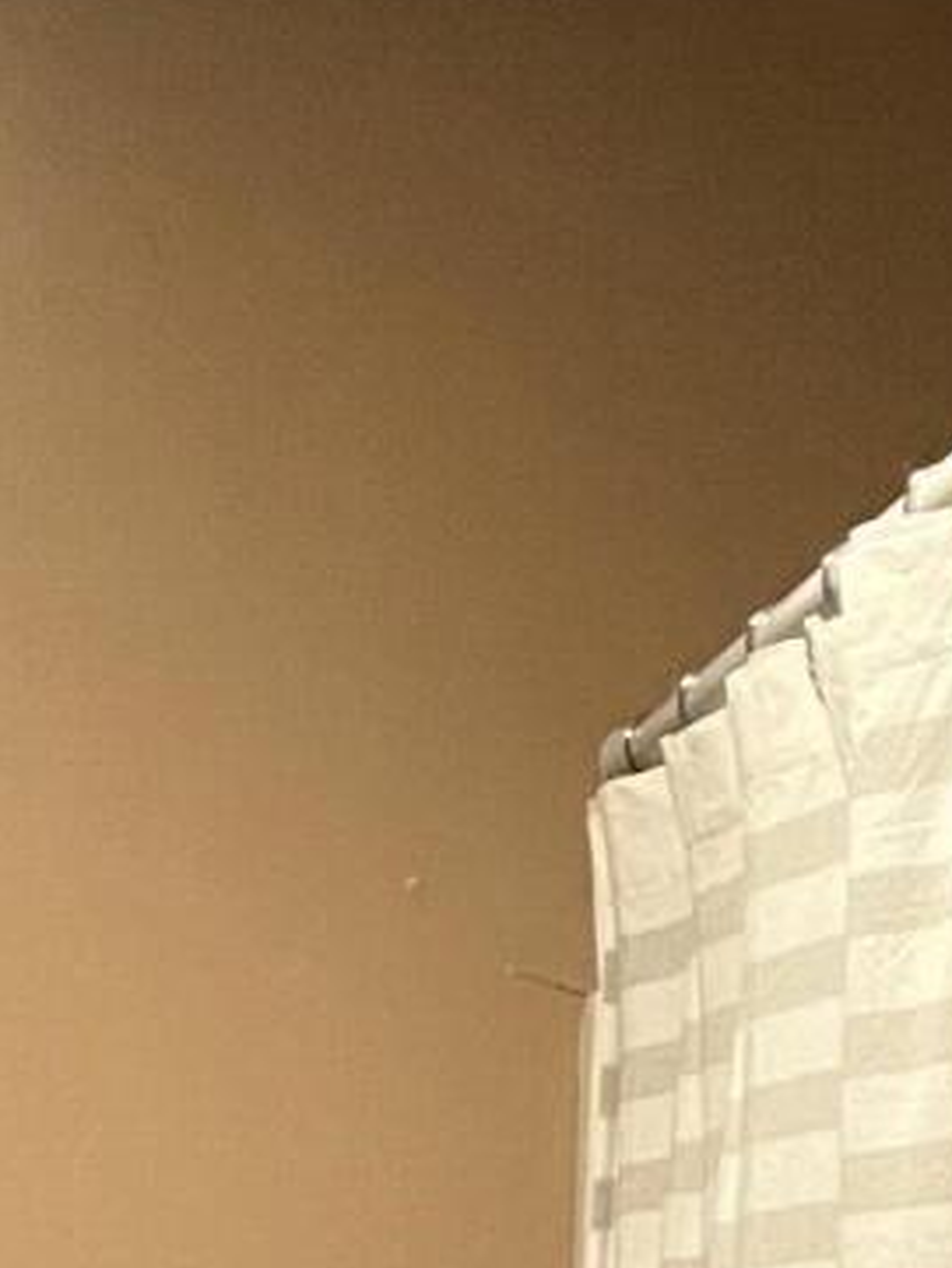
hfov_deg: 10.3
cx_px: 95
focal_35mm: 144
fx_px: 5277
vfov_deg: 11.5
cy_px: 2957
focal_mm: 5.1
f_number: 1.6
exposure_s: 1/40
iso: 500
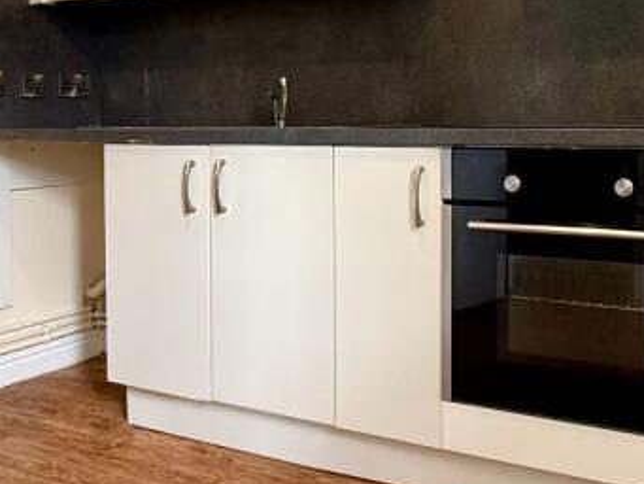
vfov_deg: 33.9
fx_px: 782
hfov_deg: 44.5
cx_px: 391
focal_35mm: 42
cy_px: 144
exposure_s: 1/99
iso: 160
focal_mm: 2.22
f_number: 2.2
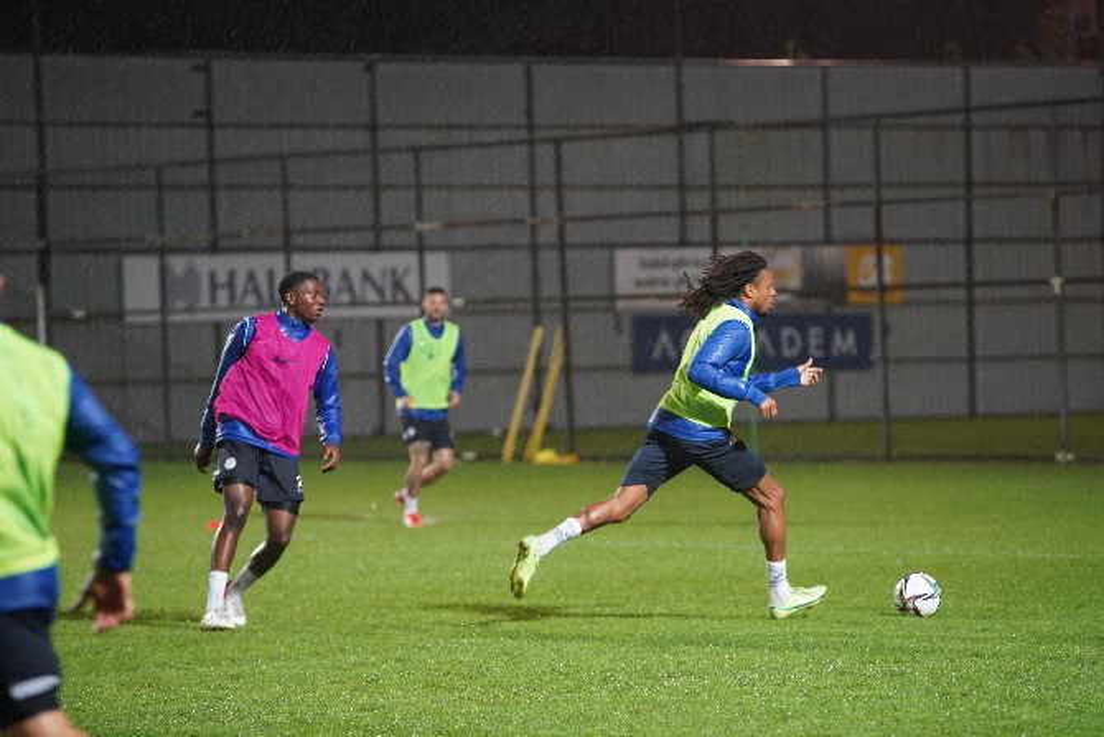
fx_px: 6134
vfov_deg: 6.9
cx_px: 552
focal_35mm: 200
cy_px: 368
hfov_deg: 10.3
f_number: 3.5
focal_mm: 200
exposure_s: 1/250
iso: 3200
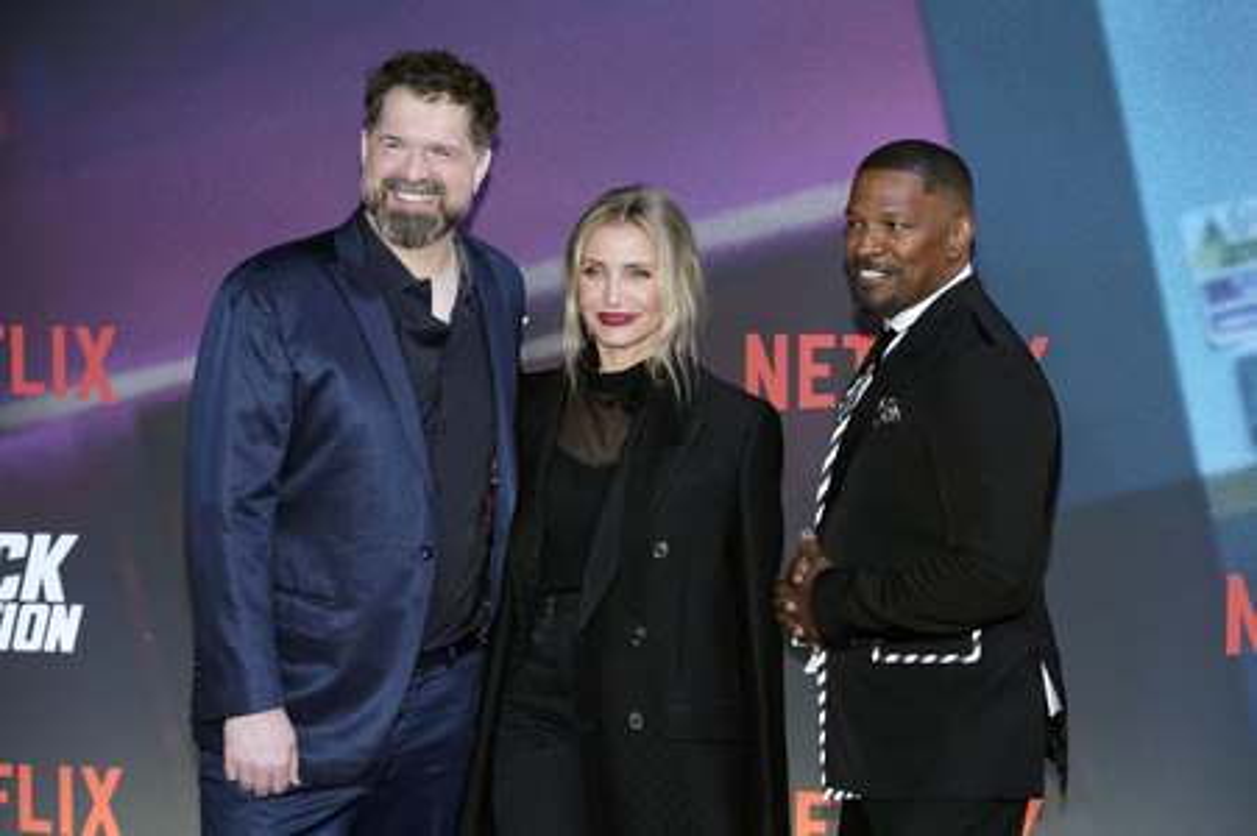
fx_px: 2826
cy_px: 418
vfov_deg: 16.8
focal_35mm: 81
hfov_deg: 25.1
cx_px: 628
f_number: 5.6
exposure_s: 1/160
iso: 1000
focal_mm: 81
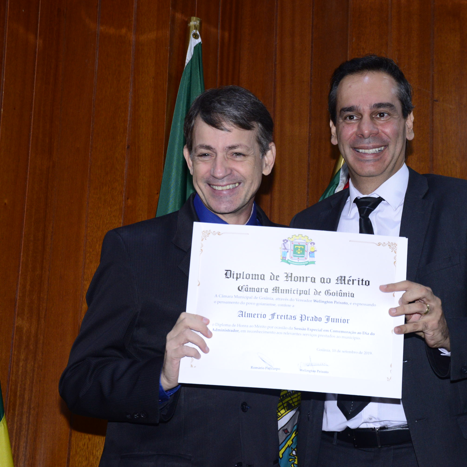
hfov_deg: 20.9
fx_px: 1267
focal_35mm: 83
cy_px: 234
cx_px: 275
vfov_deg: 20.9
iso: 2500
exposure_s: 1/125
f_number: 7.1
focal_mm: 65
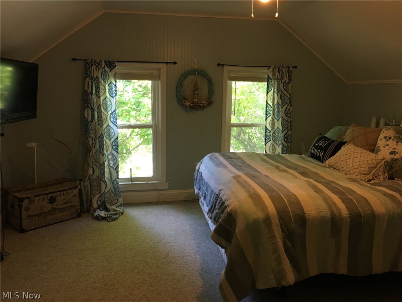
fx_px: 337
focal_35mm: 29
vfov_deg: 48.2
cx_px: 201
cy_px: 151
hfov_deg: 61.7
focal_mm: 4.15
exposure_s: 1/30
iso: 125
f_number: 2.2
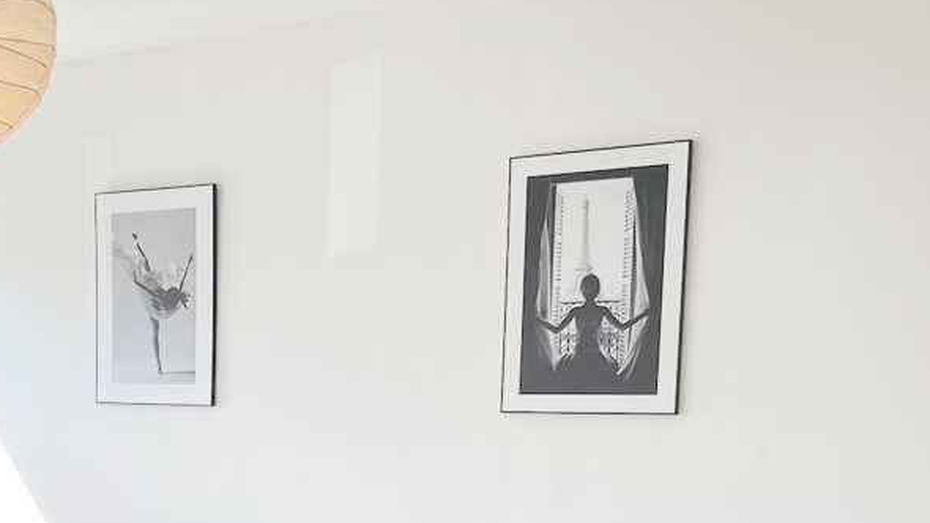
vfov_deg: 18.0
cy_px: 603
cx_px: 174
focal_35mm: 64
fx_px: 1578
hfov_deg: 31.9
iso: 32
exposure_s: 1/243
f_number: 1.8
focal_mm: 4.25
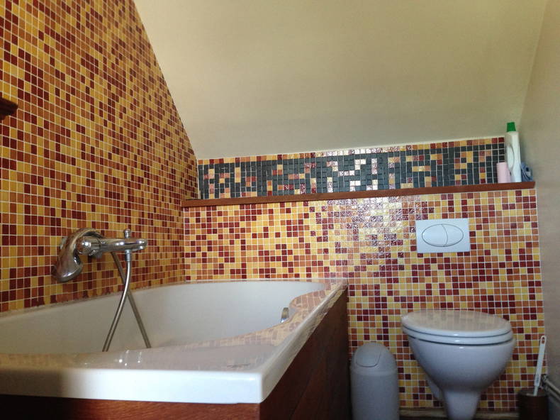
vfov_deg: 42.9
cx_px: 280
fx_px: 534
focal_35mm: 33
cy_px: 210
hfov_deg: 55.4
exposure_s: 1/20
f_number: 2.4
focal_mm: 4.12
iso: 160
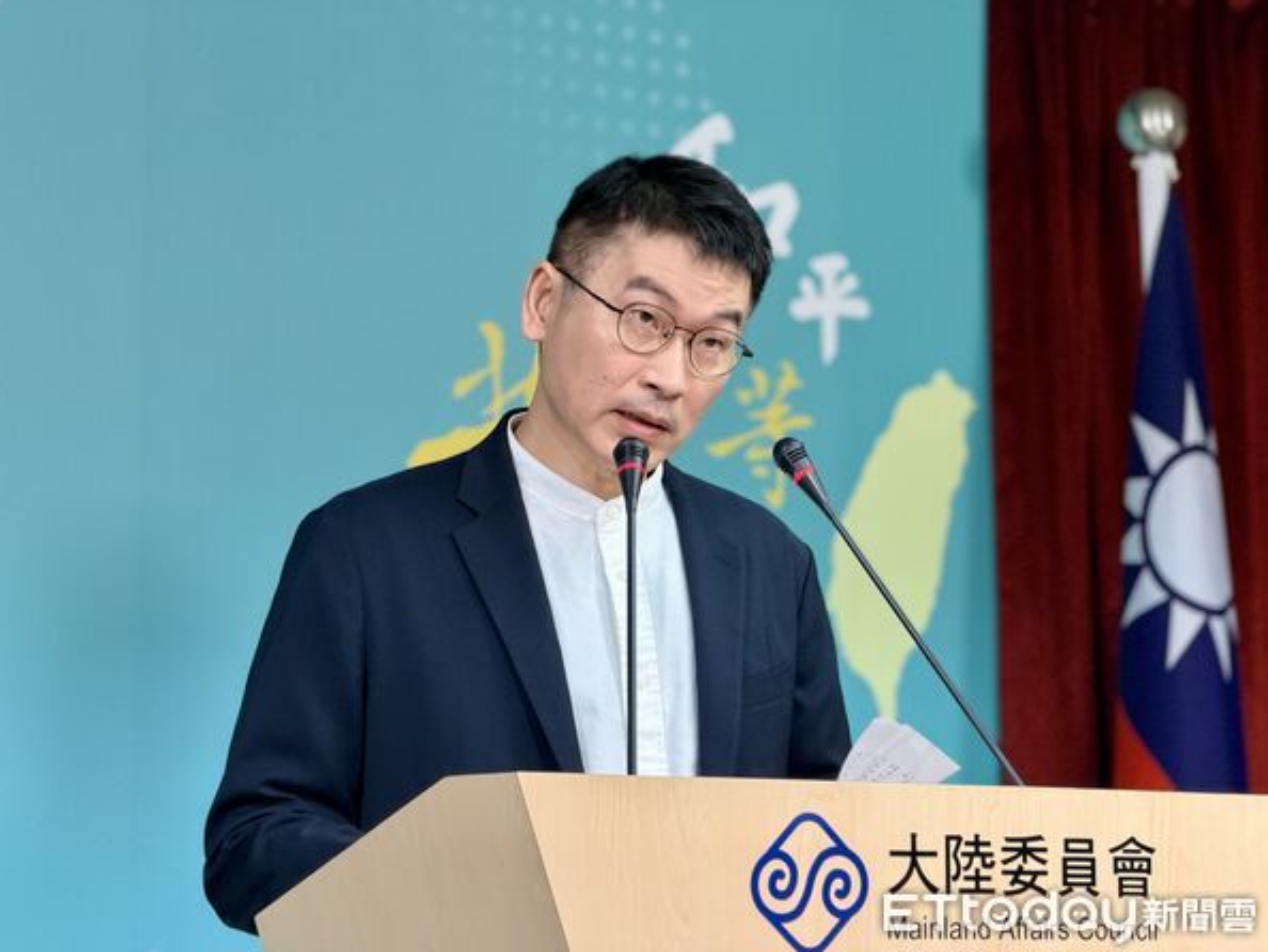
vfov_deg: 14.7
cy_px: 476
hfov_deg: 19.4
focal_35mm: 101
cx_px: 632
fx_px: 3701
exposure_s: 1/120
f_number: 2.8
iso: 320
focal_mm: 16.89
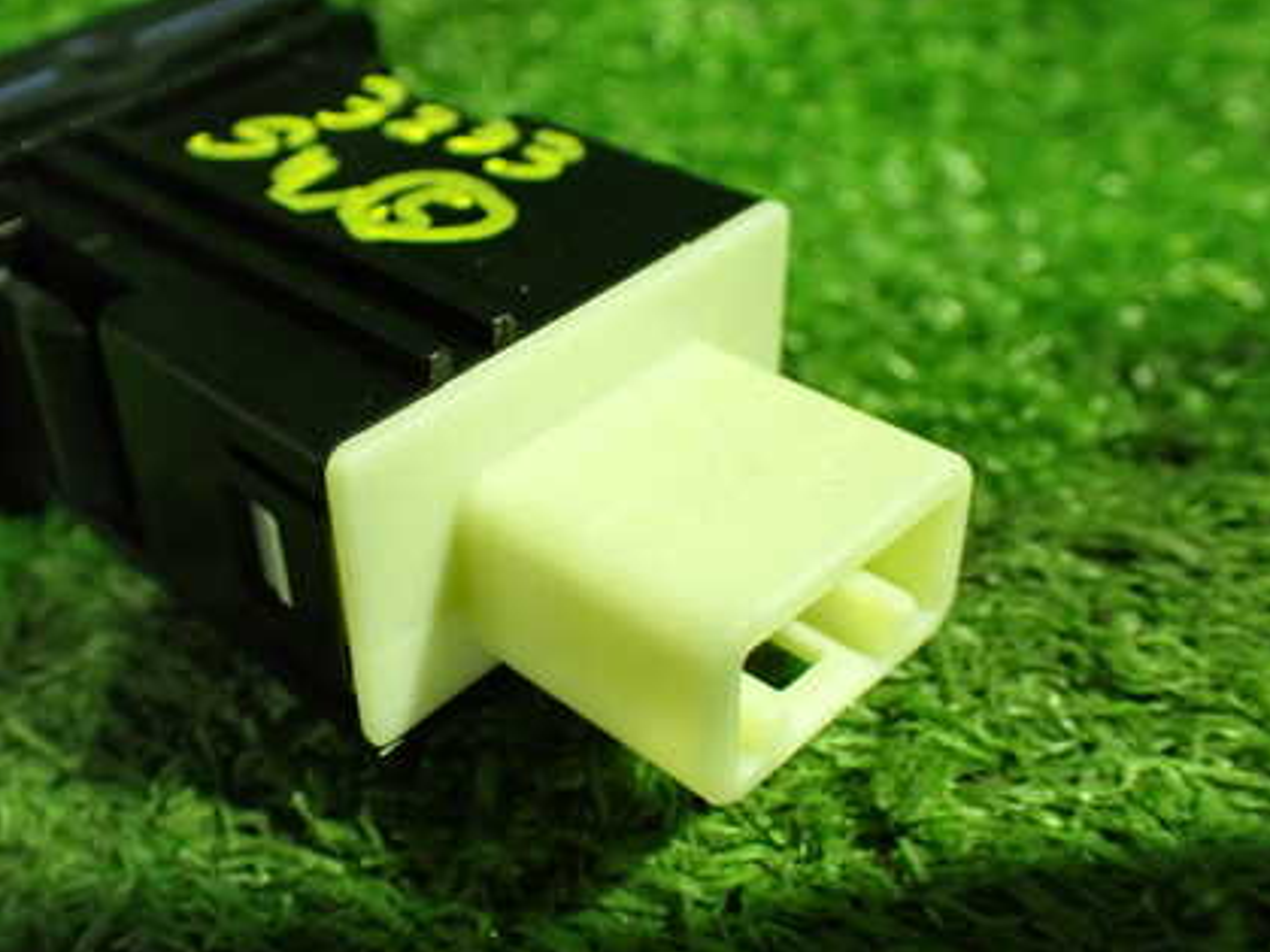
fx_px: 1577
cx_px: 373
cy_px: 479
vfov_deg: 33.6
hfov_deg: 42.9
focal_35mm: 43
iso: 1000
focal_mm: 5.4
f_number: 2.3
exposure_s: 1/30
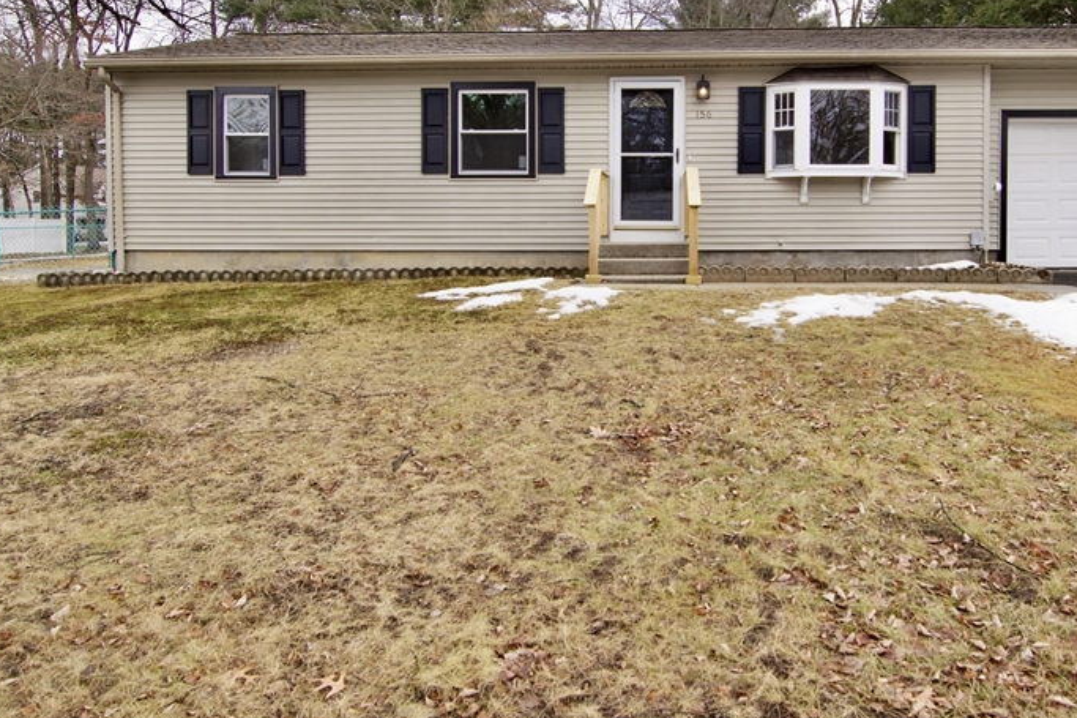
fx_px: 740
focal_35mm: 25
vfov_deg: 51.0
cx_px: 635
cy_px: 258
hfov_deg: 71.5
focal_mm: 11
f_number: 7.1
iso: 320
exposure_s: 1/160
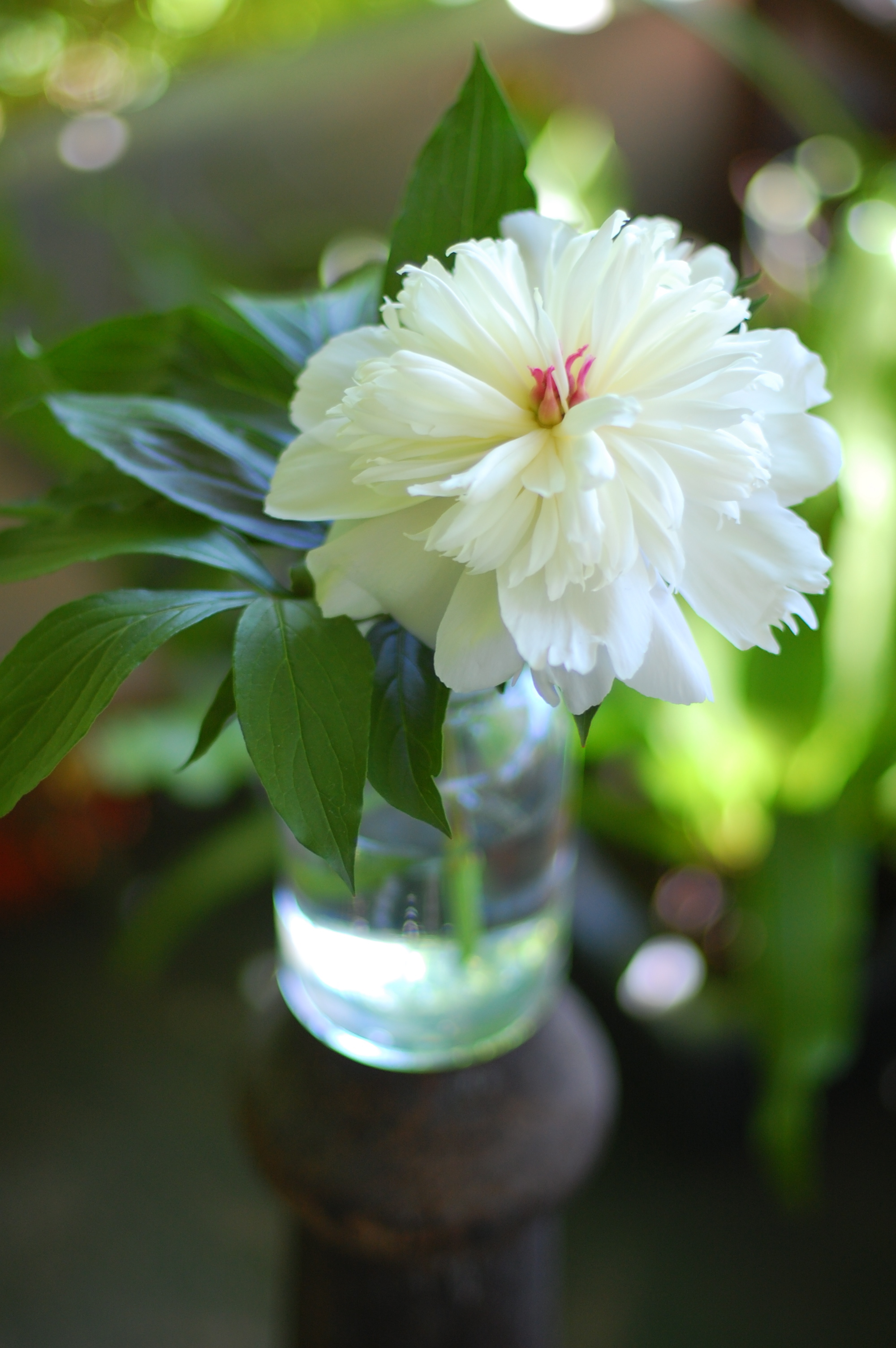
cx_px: 448
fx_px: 2805
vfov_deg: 27.0
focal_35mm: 75
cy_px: 674
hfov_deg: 18.1
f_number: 1.4
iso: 200
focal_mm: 50
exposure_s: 1/200
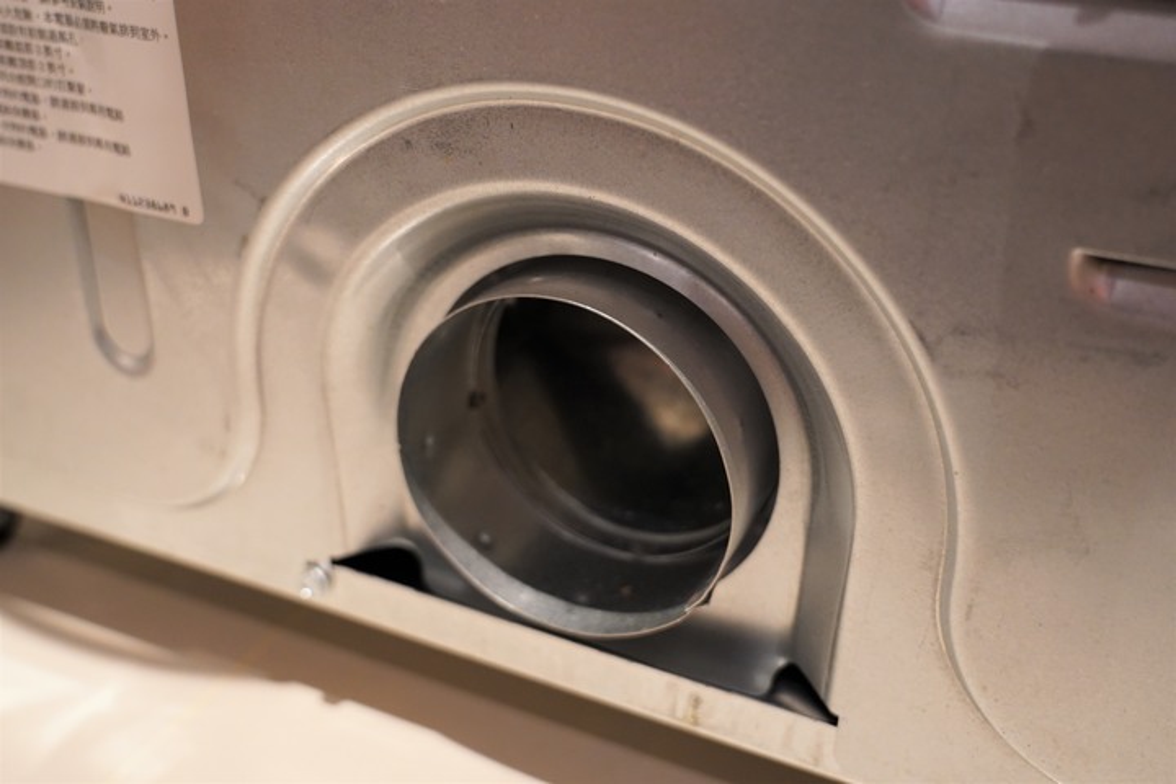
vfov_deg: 36.9
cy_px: 392
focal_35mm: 36
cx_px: 588
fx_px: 1176
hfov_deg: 53.1
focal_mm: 36
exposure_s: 1/60
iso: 3200
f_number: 4
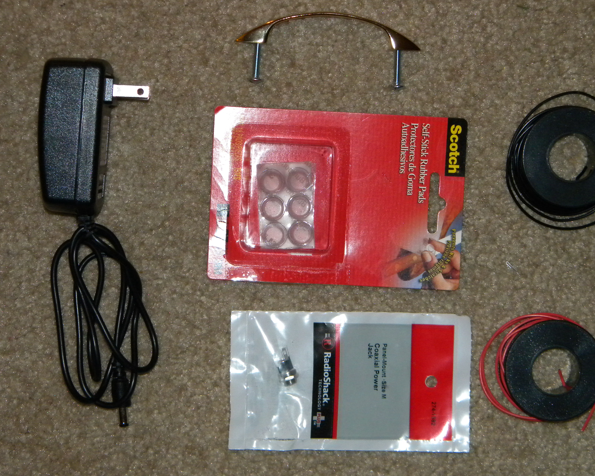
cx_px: 325
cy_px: 244
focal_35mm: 93
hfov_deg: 20.6
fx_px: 1638
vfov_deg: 16.5
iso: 400
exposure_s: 1/30
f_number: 4.5
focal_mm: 15.1
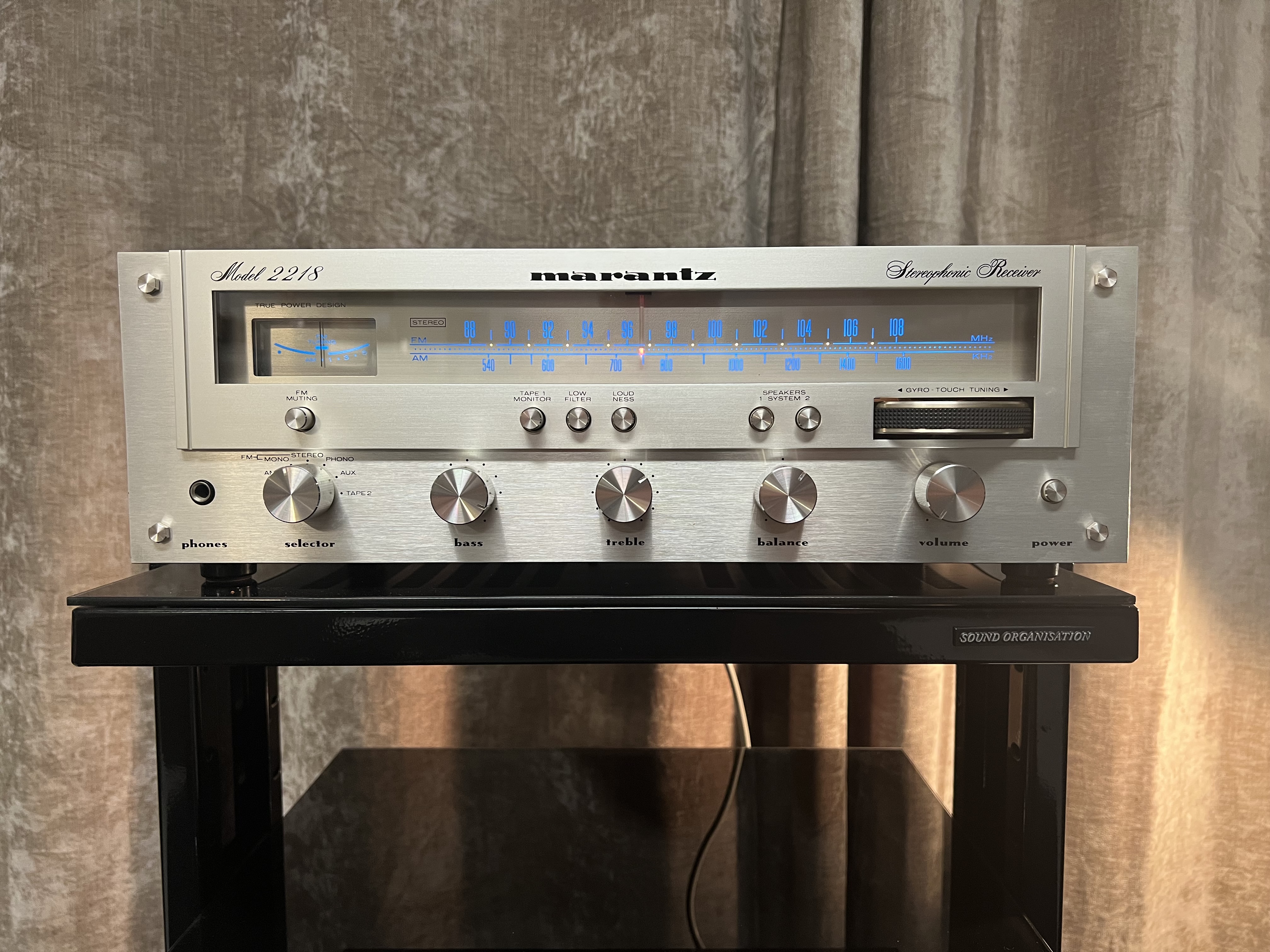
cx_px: 635
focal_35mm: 26
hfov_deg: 67.3
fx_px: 954
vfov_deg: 53.1
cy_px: 476
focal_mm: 5.7
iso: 160
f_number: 1.5
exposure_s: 1/50
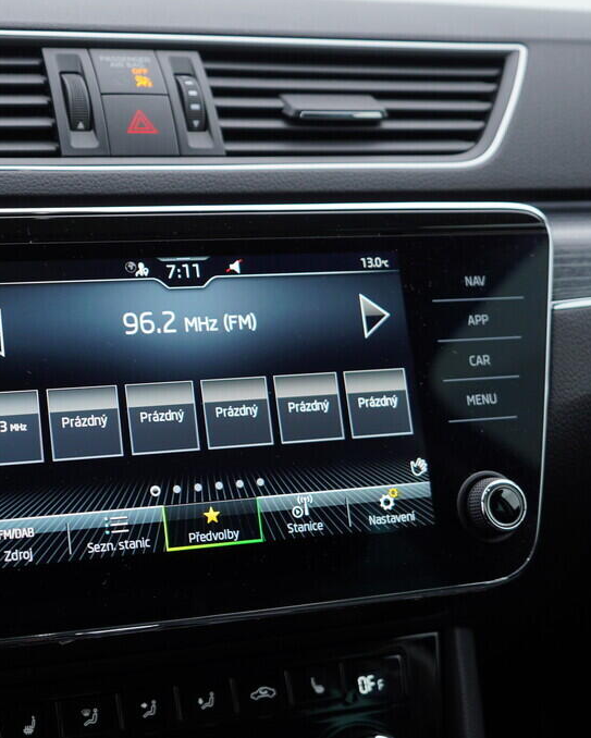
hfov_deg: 29.2
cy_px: 368
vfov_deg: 36.6
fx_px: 1114
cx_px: 136
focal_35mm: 51
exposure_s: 1/50
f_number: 3.2
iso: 125
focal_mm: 24
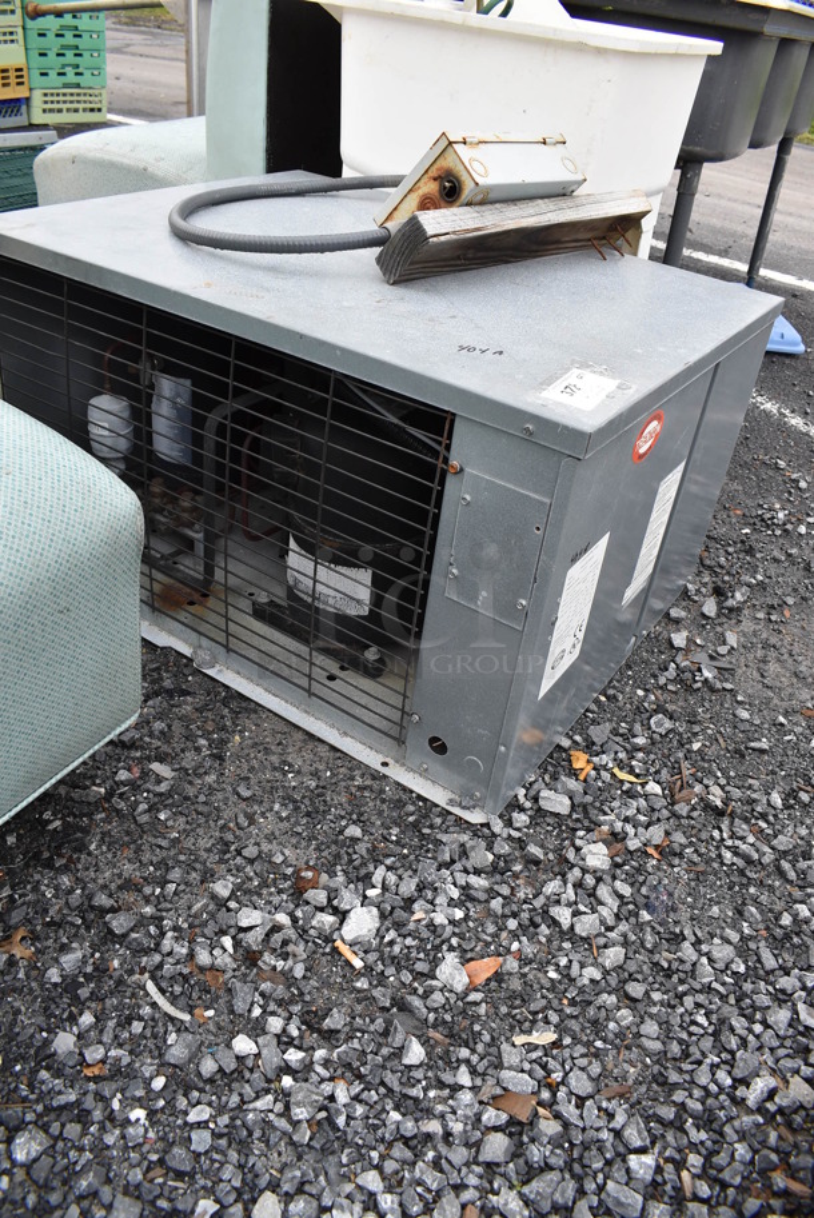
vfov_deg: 67.3
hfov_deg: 48.0
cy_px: 609
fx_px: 914
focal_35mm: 27
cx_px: 407
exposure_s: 1/250
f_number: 7.1
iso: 200
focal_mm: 18
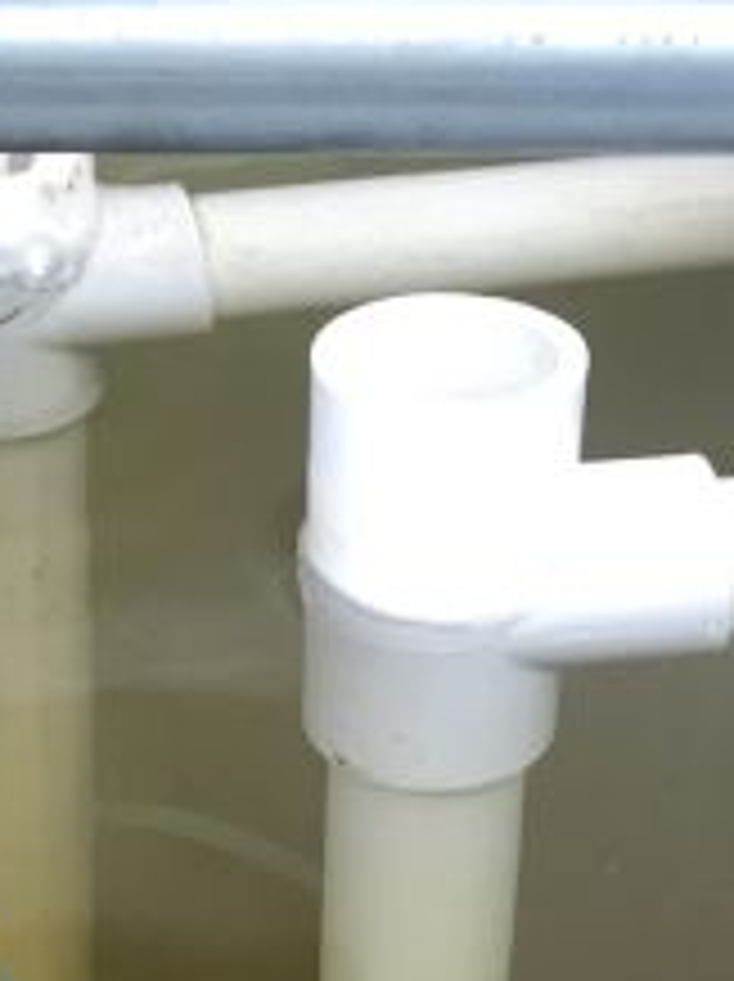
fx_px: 3399
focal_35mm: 120
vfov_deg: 14.4
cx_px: 236
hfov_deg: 12.3
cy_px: 1782
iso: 50
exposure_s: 1/120
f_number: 2.2
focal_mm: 4.15
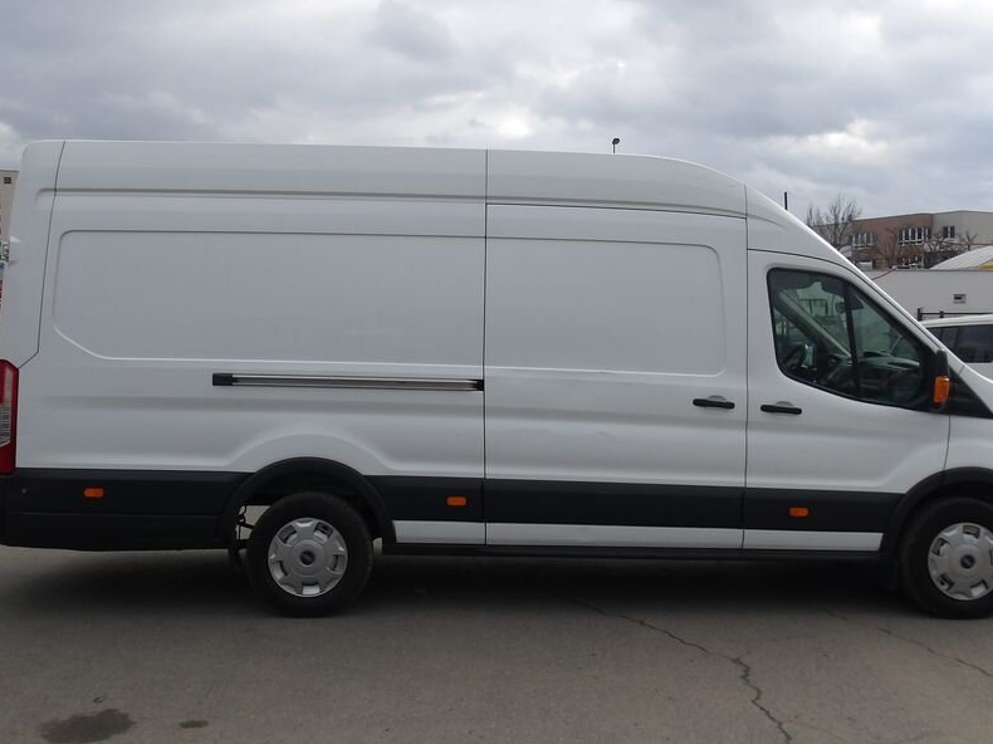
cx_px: 495
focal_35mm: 35
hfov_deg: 52.6
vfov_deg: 40.6
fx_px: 1004
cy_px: 336
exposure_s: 1/88
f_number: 10.4
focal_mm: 4.9
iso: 100
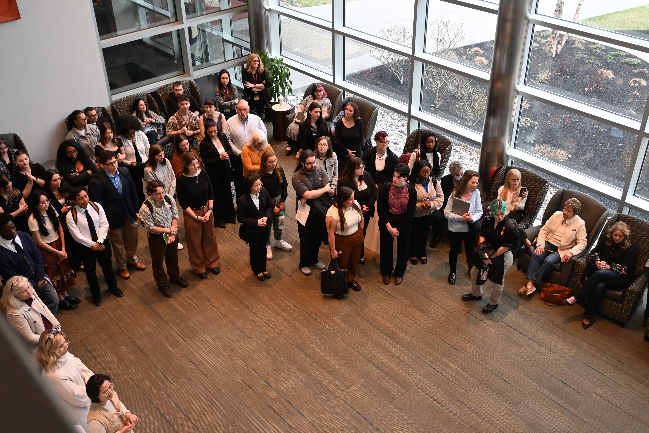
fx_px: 649
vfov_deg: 36.9
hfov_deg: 53.1
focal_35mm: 36
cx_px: 324
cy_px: 216
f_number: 4.2
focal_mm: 24
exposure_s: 1/125
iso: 720
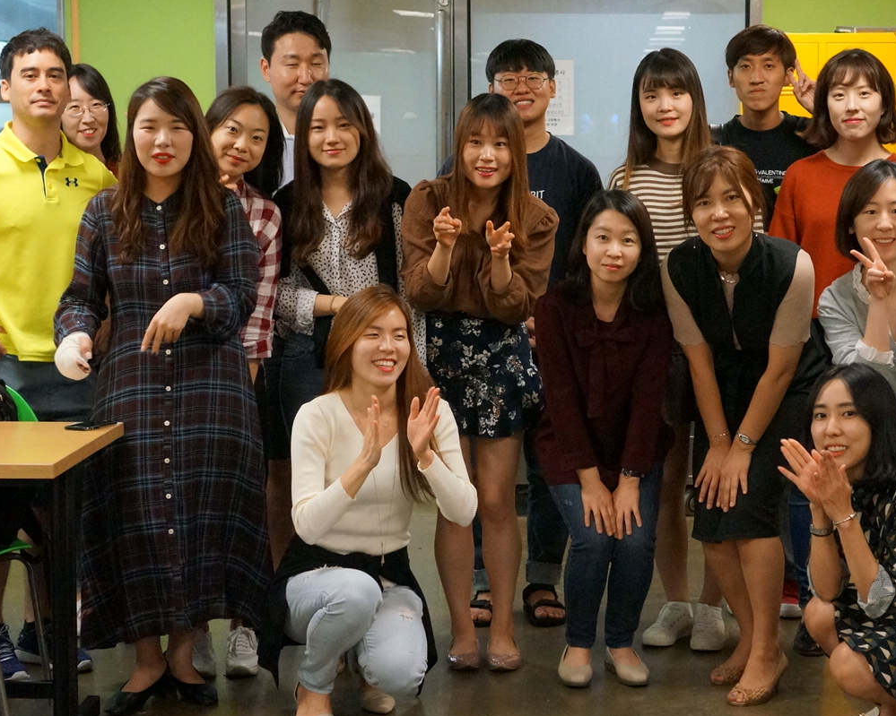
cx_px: 607
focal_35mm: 80
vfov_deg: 19.2
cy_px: 367
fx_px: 2115
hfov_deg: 23.8
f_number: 4
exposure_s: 1/160
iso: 3200
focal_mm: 35
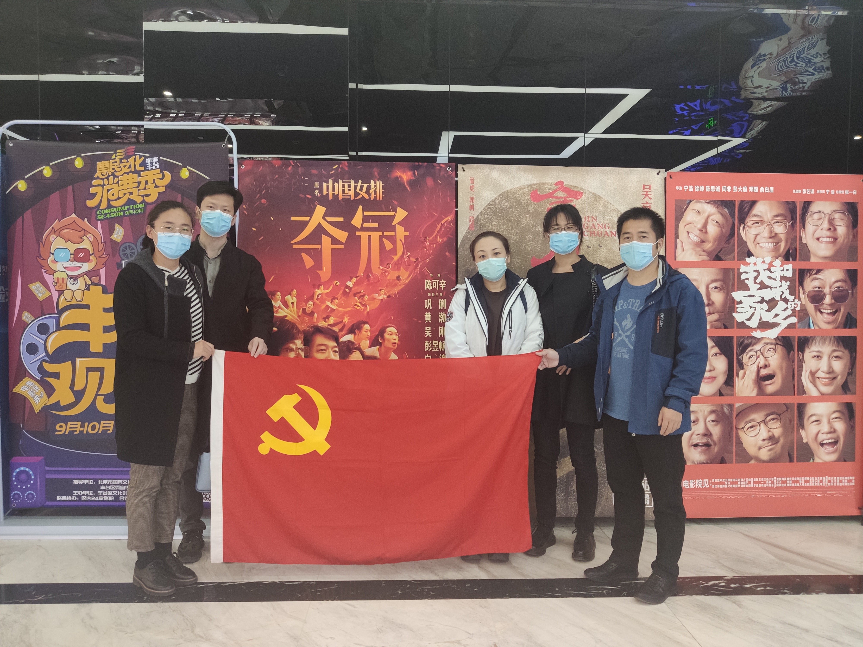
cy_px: 324
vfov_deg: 53.1
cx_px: 432
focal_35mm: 26
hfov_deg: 67.3
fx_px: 648
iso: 2317
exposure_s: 1/50
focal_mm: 4.75
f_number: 1.75
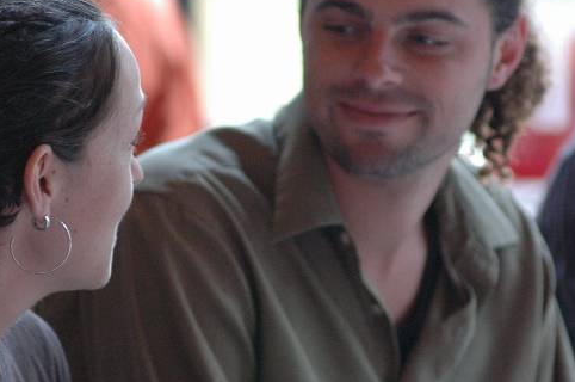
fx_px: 6747
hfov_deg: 4.9
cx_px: 264
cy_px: 205
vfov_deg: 3.2
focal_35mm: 423
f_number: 3.2
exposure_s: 1/160
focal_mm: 170
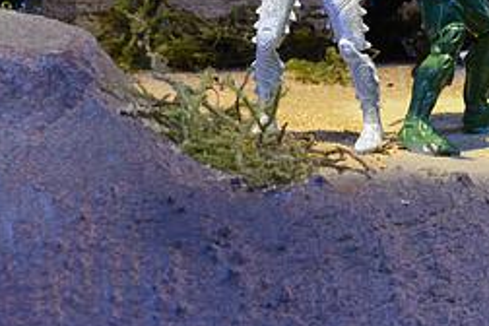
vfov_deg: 8.4
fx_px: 2160
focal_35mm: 159
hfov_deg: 12.9
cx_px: 262
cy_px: -159
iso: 3200
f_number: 9
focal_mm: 50
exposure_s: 1/100
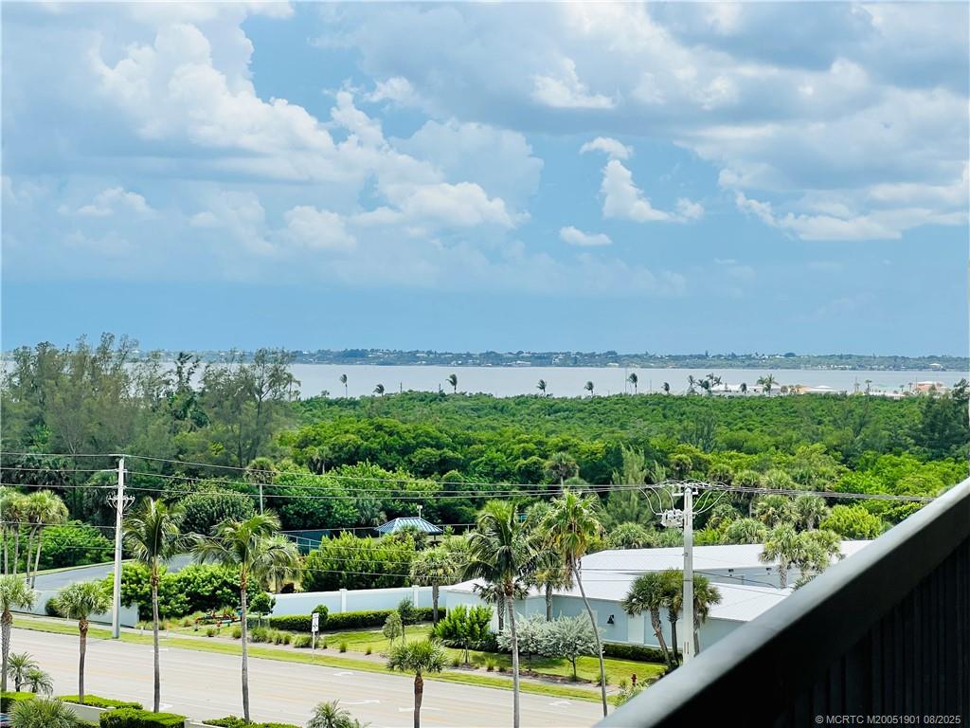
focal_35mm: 77
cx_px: 485
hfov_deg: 25.3
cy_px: 364
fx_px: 2158
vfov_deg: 19.1
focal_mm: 9
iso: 32
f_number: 2.8
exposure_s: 1/1309
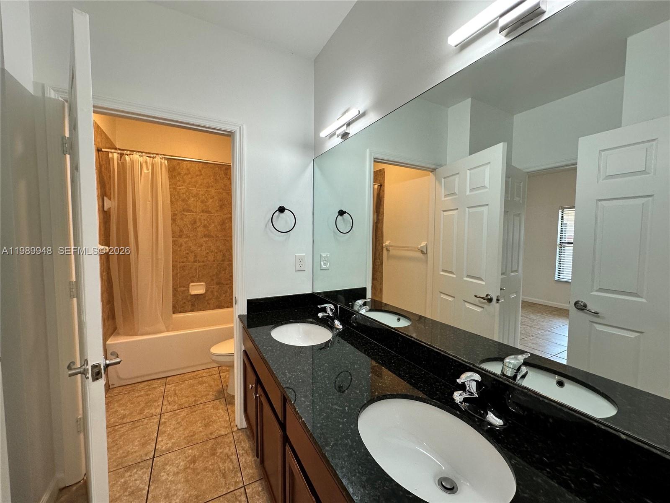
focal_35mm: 14
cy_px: 252
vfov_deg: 85.7
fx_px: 271
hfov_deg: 102.1
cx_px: 335
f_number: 2.2
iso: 160
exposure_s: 1/120
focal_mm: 2.22
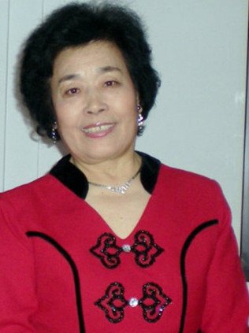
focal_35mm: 38
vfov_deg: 49.0
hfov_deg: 37.6
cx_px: 124
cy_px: 166
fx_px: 365
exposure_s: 1/60
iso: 145
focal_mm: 6.3
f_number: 3.1
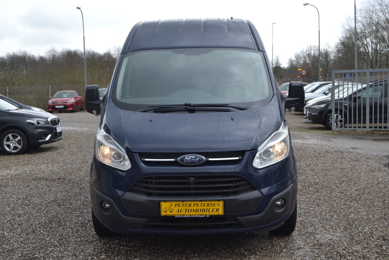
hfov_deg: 43.6
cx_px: 194
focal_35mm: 45
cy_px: 130
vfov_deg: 29.9
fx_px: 486
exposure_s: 1/160
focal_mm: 30
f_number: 6.3
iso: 100
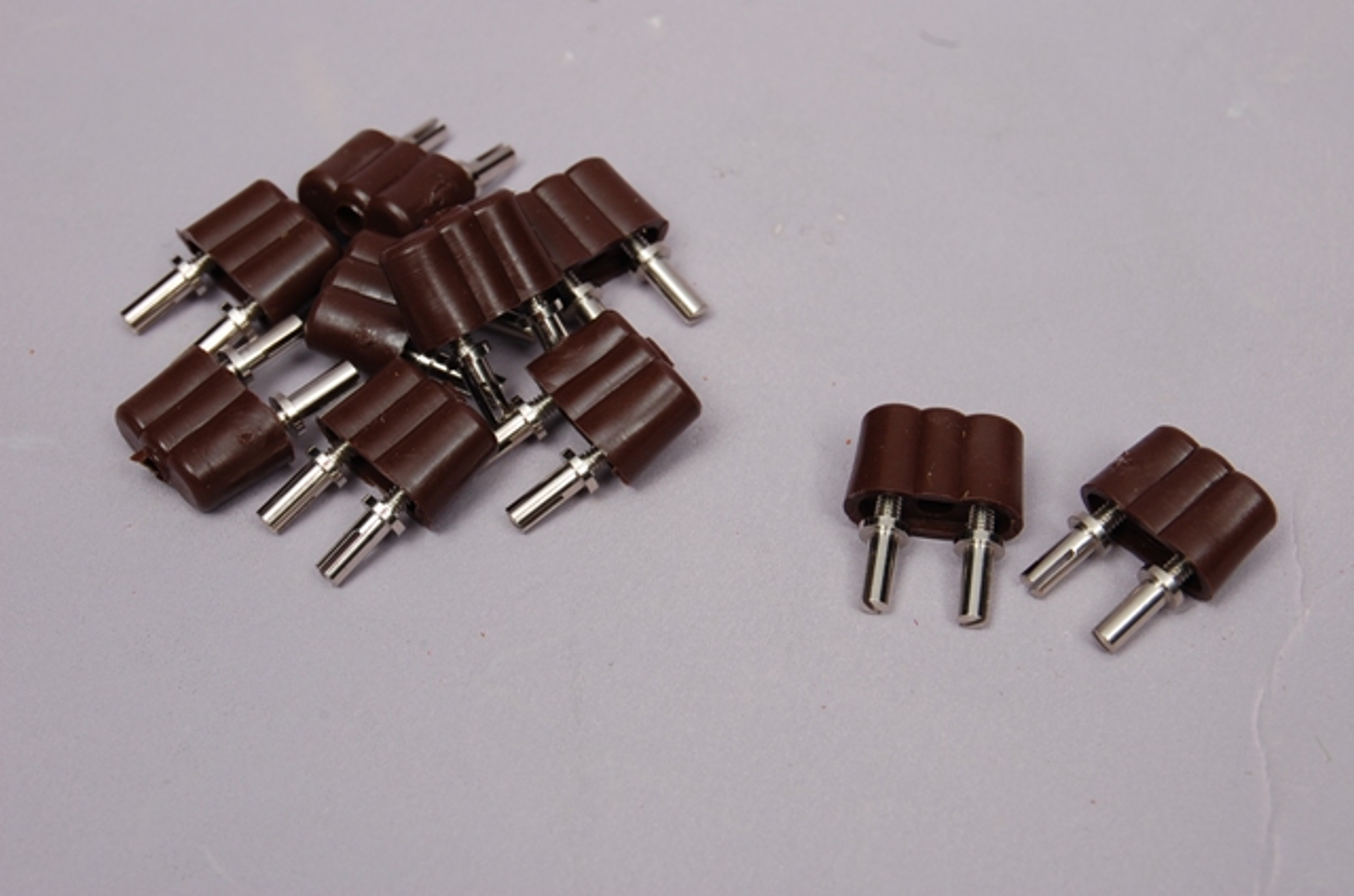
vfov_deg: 17.4
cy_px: 448
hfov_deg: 26.0
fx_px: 2928
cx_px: 677
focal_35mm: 78
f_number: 13
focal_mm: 52
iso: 200
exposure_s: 1/125
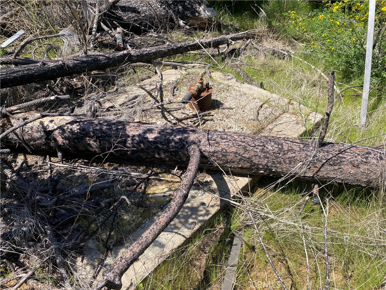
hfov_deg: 67.3
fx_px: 290
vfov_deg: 53.1
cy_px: 145
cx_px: 193
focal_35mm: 26
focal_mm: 4.25
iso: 32
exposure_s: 1/1608
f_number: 1.8
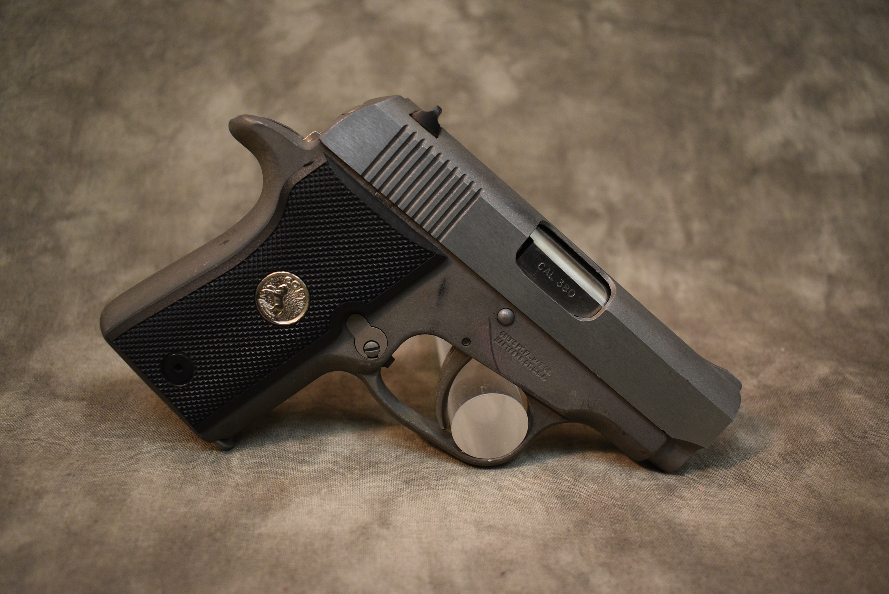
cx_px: 444
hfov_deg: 57.2
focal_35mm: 33
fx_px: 816
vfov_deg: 40.0
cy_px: 297
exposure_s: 1/125
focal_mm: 22
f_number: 3.8
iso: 800
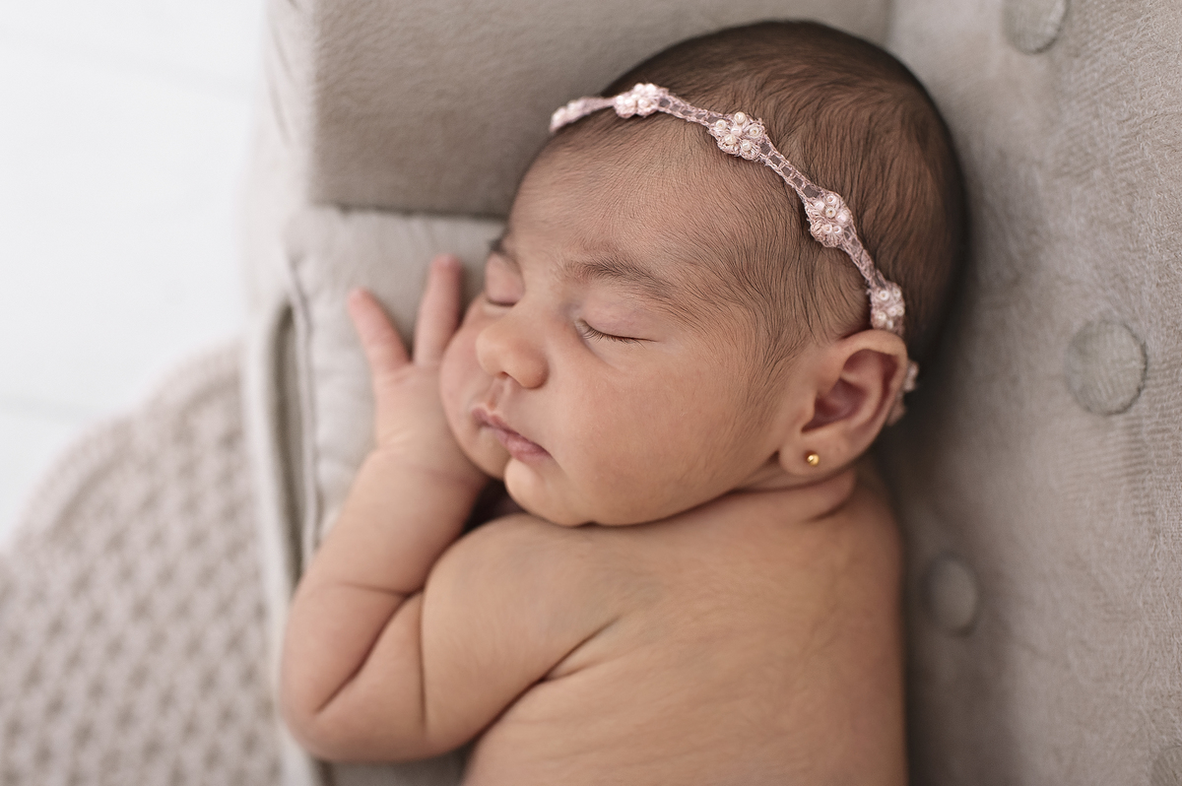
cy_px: 393
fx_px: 1148
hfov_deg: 54.5
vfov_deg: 37.8
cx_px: 591
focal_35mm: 35
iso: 400
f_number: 3.2
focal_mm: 35
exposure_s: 1/250
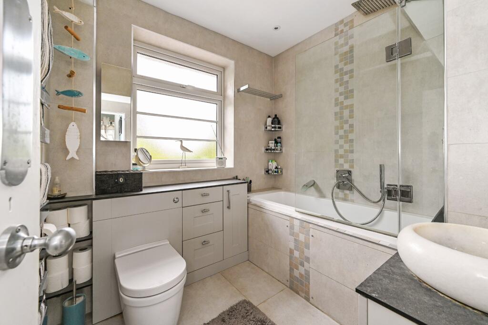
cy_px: 162
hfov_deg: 104.3
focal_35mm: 14
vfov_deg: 81.2
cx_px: 244
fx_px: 190
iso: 400
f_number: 8
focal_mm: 14
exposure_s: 1/50
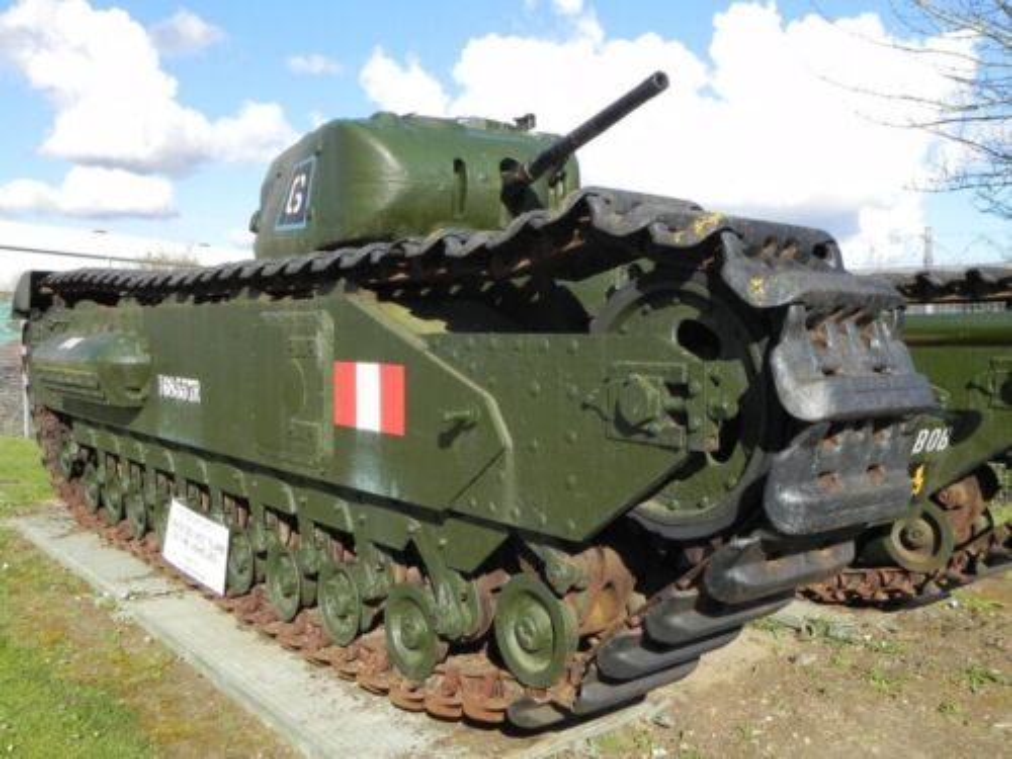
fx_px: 965
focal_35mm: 33
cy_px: 380
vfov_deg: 42.9
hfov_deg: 55.4
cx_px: 506
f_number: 6.3
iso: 160
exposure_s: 1/284
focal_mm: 5.9
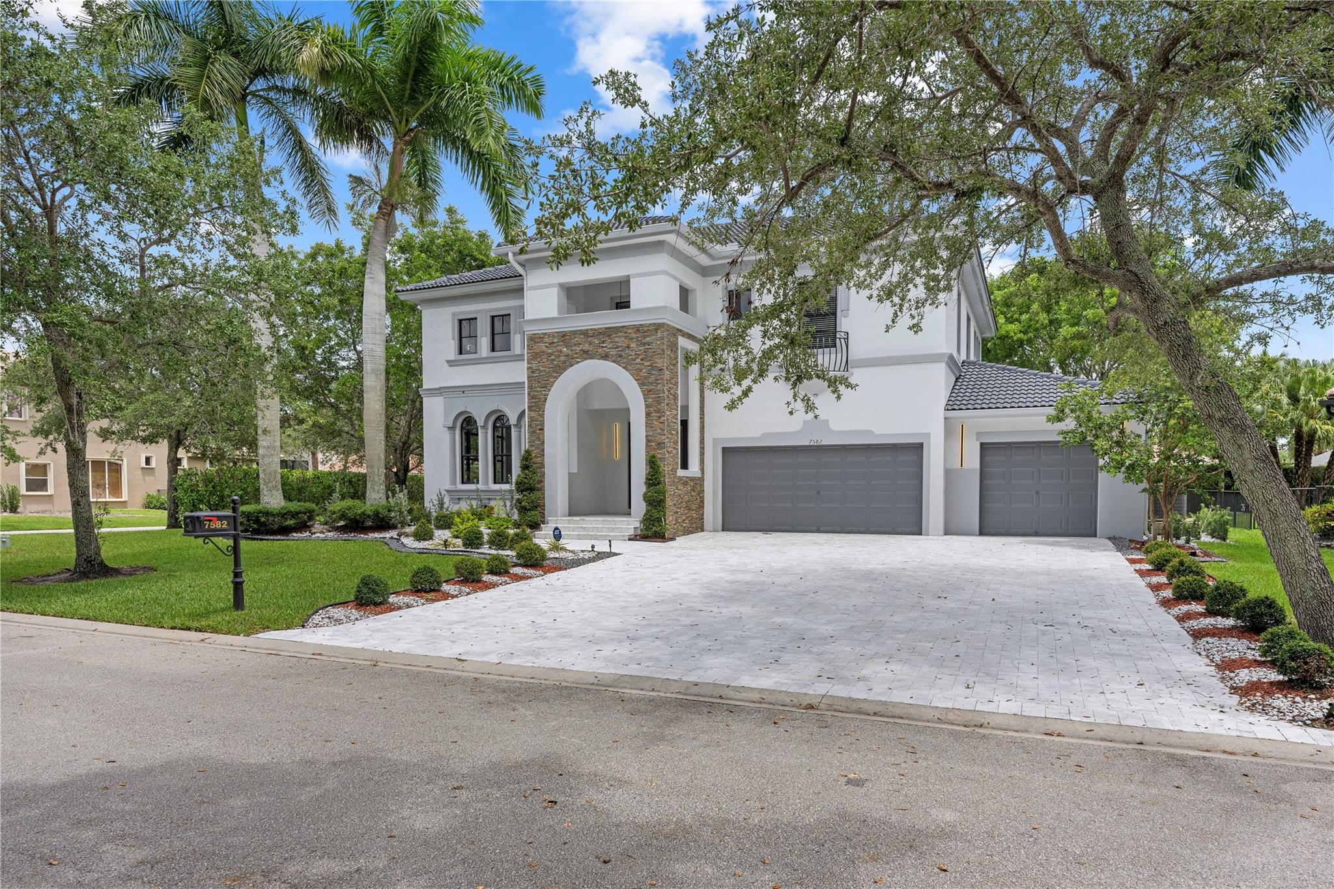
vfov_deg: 58.3
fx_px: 797
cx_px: 667
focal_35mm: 22
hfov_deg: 79.9
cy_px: 444
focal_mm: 21.5
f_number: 8
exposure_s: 1/50
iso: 64
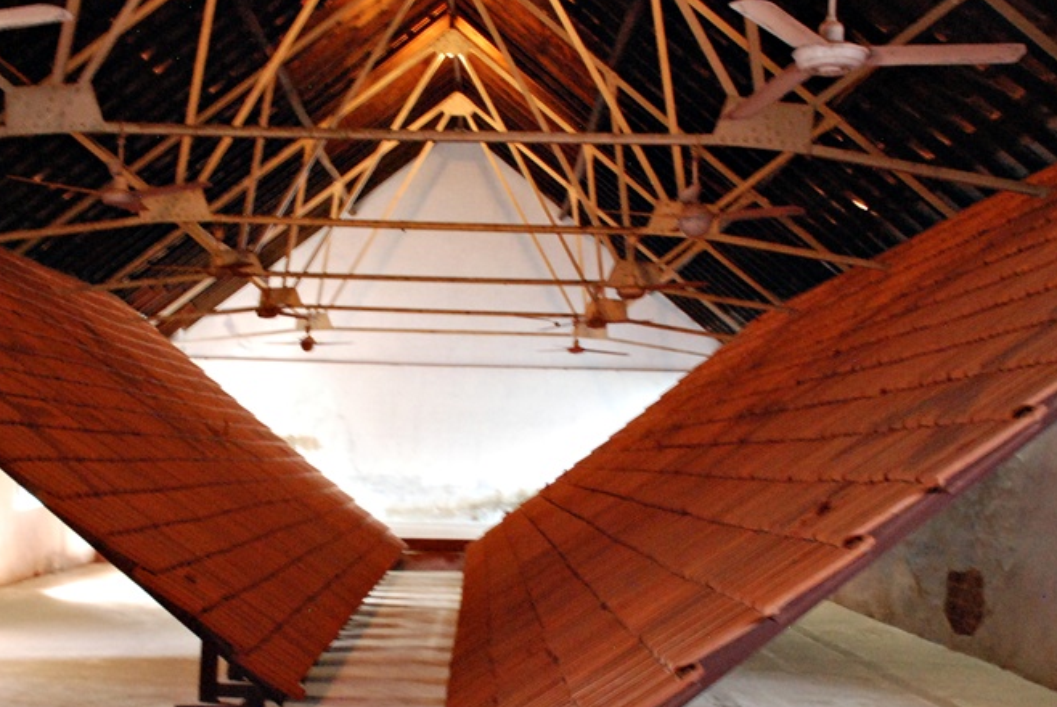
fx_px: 1646
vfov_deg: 24.2
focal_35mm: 56
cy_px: 443
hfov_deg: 35.6
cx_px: 463
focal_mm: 24
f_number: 9.5
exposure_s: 1/4
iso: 1600
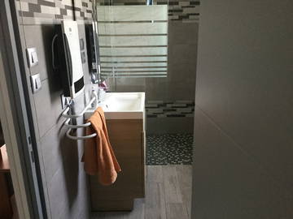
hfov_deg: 58.4
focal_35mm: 31
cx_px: 146
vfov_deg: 45.4
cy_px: 110
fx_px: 262
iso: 160
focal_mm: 3.3
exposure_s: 1/33
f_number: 2.4
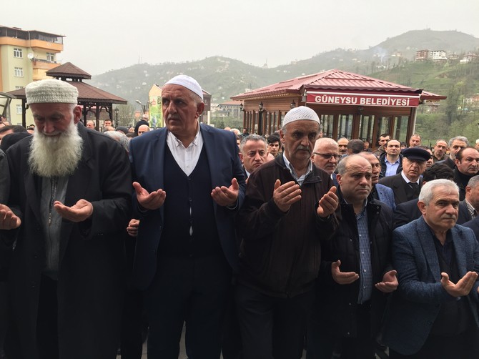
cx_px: 240
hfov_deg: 61.7
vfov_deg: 48.2
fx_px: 401
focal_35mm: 29
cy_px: 180
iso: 32
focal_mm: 4.15
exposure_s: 1/100
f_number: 2.2
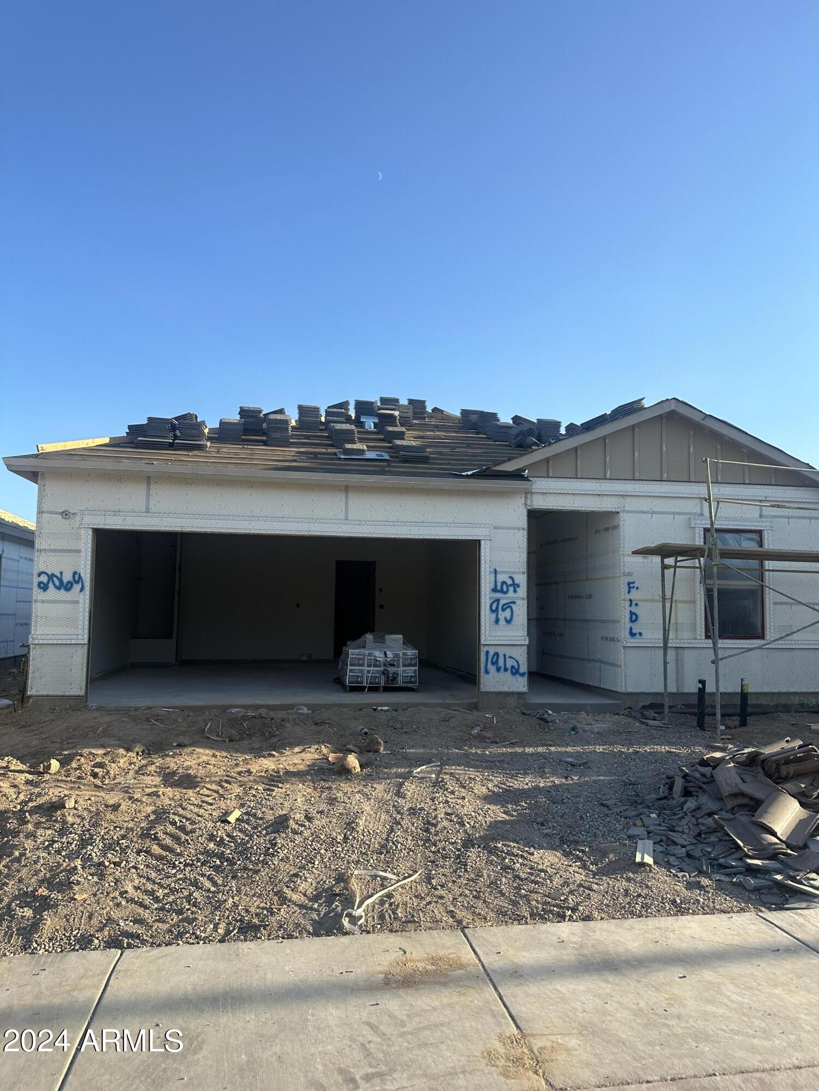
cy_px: 546
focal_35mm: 24
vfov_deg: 71.6
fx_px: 757
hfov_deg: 56.8
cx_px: 410
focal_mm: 6.86
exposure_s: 1/2203
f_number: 1.78
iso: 80
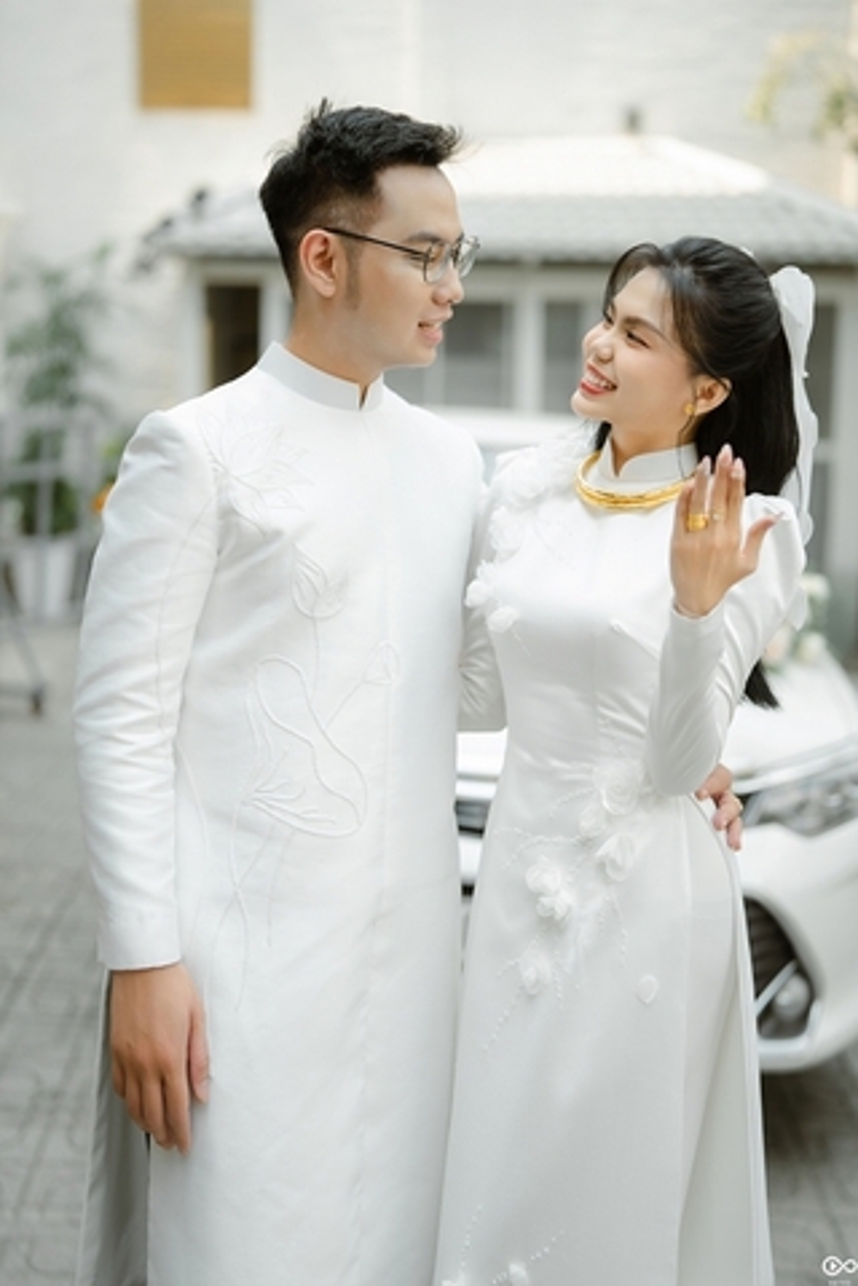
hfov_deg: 27.0
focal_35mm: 50
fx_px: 1787
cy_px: 643
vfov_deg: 39.6
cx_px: 429
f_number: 1.6
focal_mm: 50
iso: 100
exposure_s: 1/640
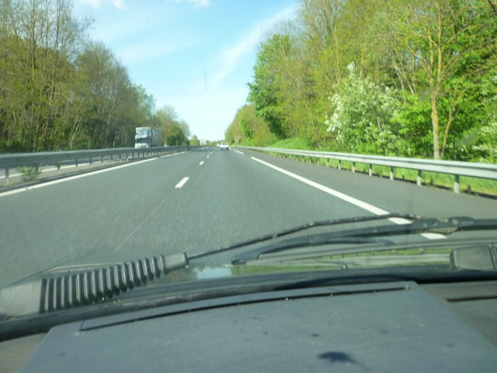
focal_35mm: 29
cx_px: 248
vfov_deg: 48.2
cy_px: 186
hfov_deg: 61.7
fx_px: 416
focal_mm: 5.2
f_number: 3.3
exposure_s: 1/320
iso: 125
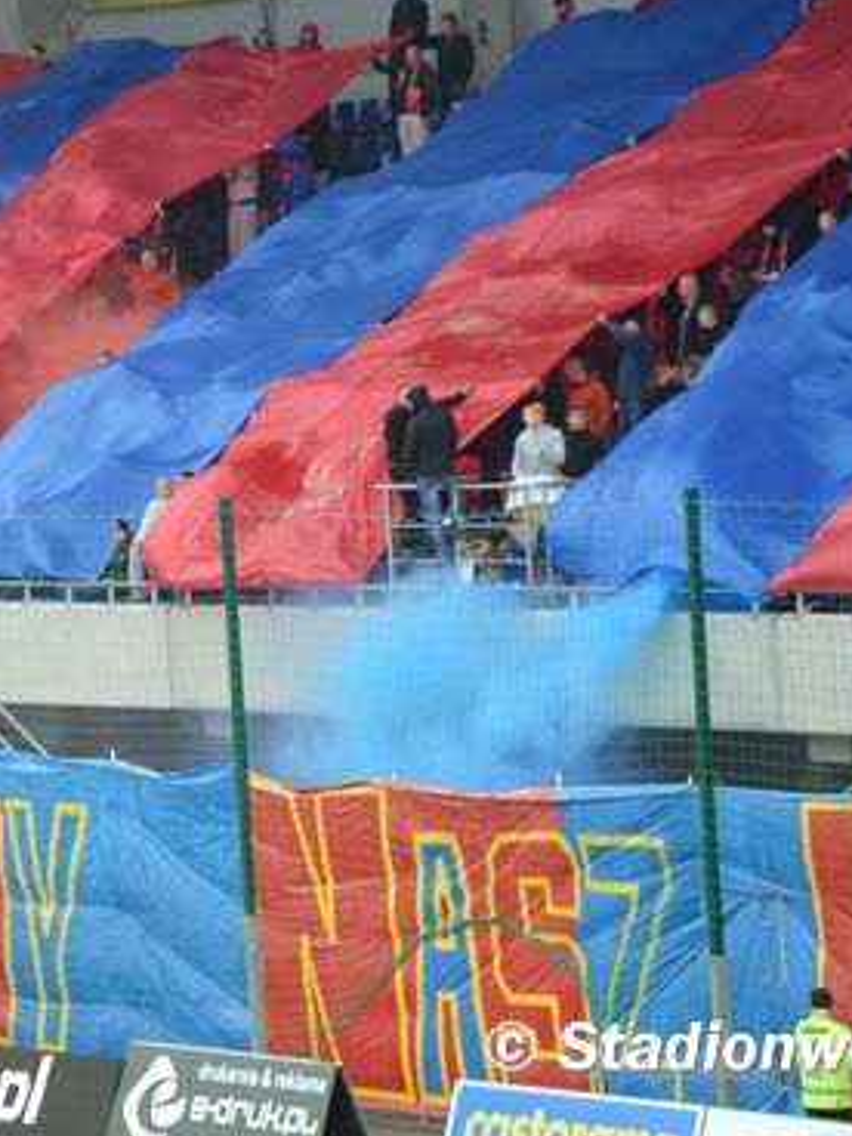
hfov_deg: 7.2
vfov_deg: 9.7
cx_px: 136
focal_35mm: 205
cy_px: 557
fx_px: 6728
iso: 400
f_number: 5.6
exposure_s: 1/80
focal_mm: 92
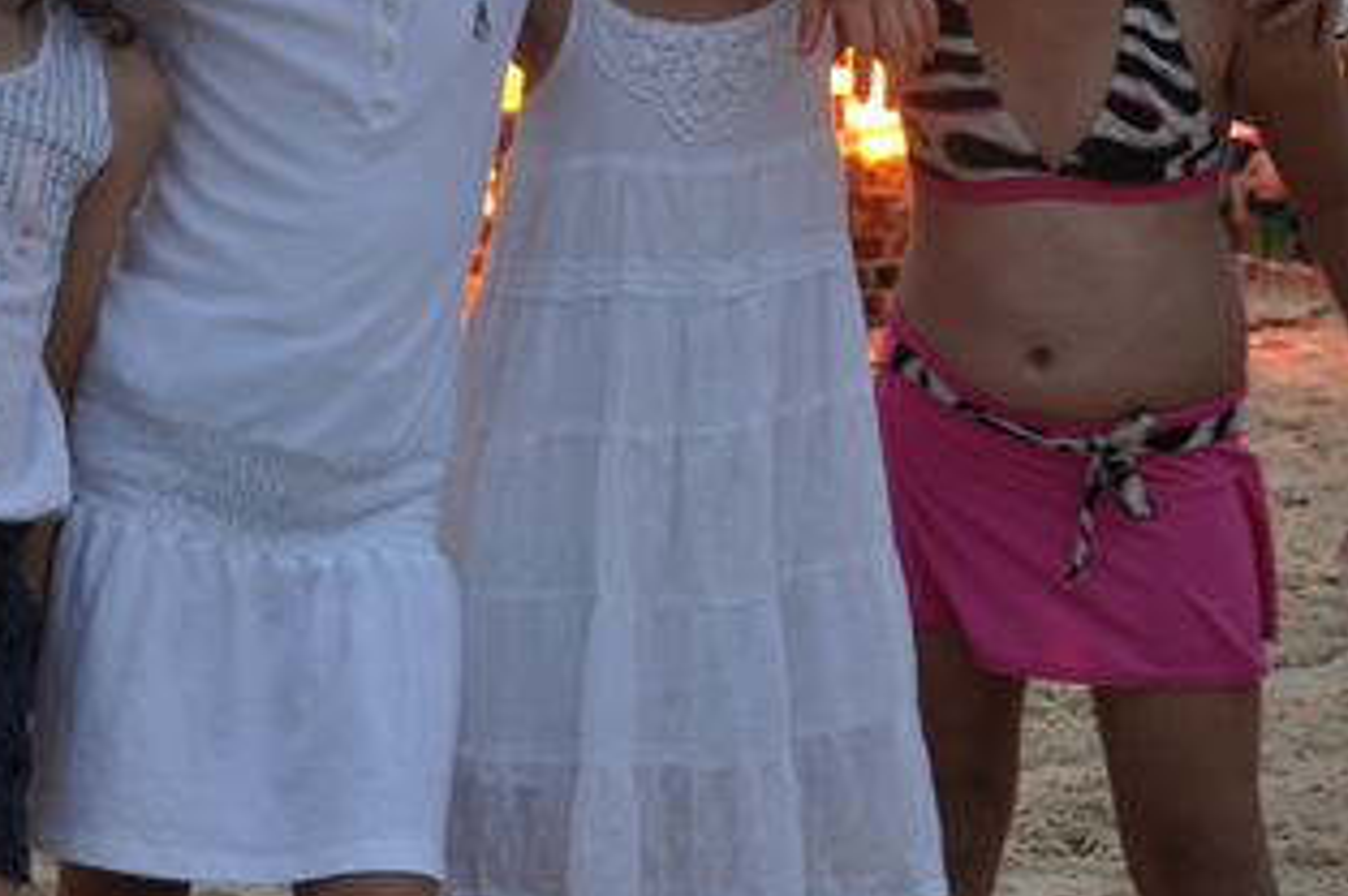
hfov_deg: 22.1
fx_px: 3441
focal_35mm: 92
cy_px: 200
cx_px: 491
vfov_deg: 14.8
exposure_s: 1/20
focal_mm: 30
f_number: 4.2
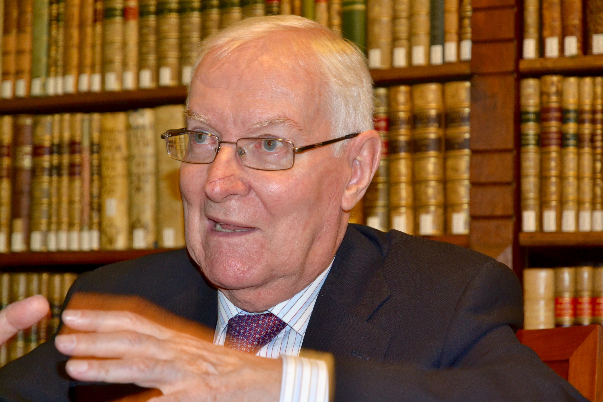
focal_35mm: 98
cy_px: 201
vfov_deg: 14.0
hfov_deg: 20.9
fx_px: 1633
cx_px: 302
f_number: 5.3
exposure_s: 1/30
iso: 800
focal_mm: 65
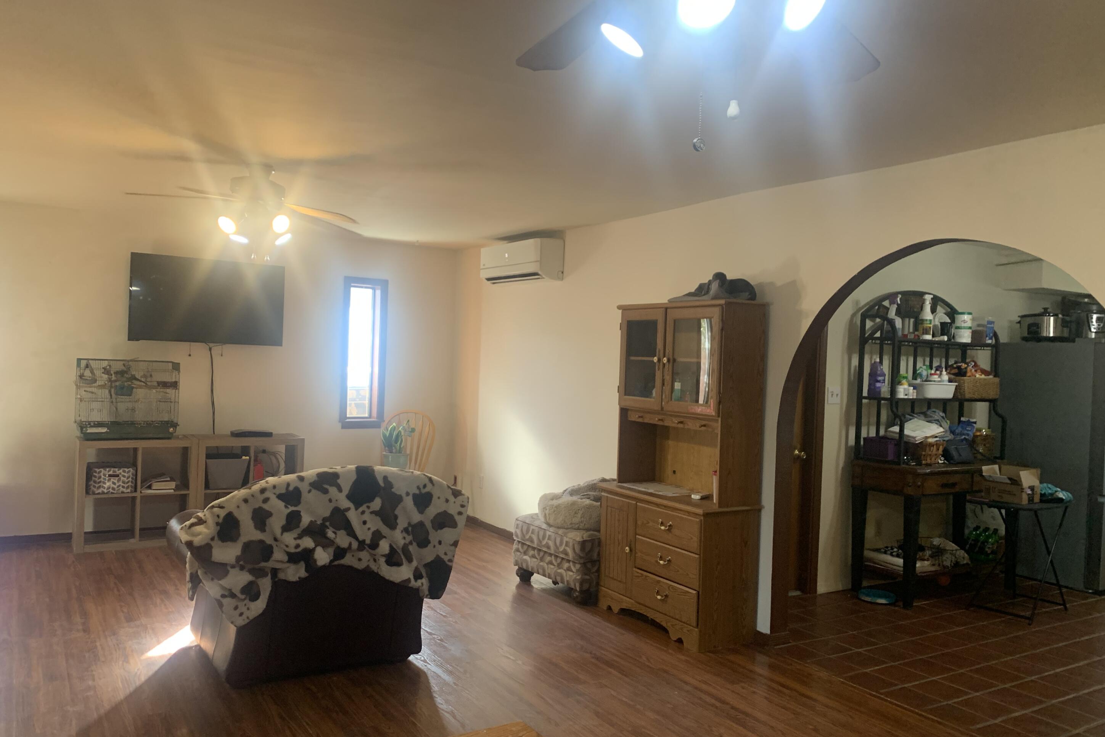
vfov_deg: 46.4
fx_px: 859
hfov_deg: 65.5
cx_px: 566
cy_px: 368
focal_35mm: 28
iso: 125
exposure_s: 1/60
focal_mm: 4.25
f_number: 1.8
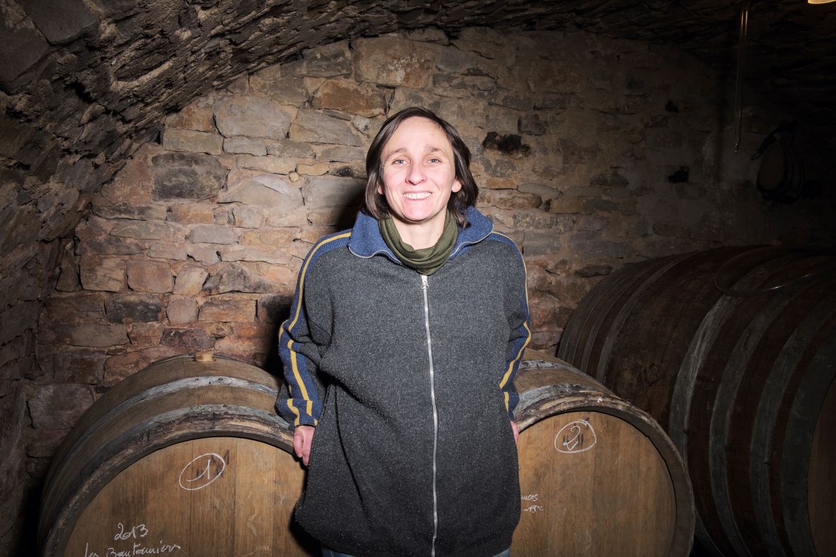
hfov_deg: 58.7
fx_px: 743
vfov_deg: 41.1
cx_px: 418
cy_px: 278
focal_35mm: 32
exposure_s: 1/350
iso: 400
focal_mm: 32
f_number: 8
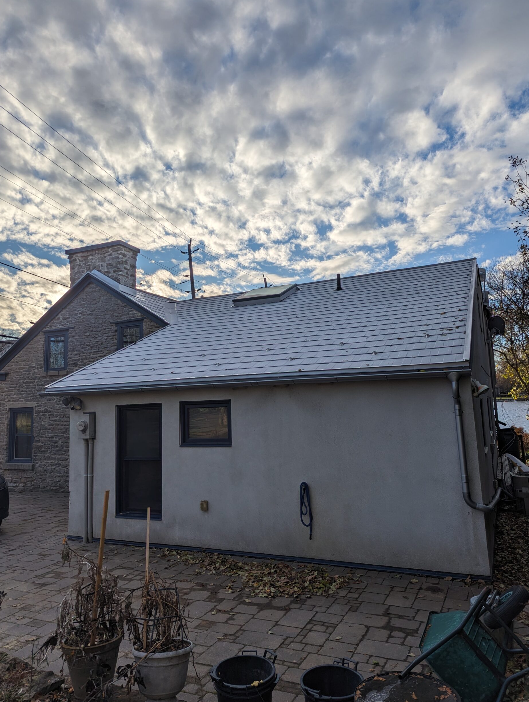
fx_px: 508
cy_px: 340
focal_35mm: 25
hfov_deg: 55.0
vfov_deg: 69.3
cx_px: 258
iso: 38
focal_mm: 6.81
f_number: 1.85
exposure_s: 1/4717
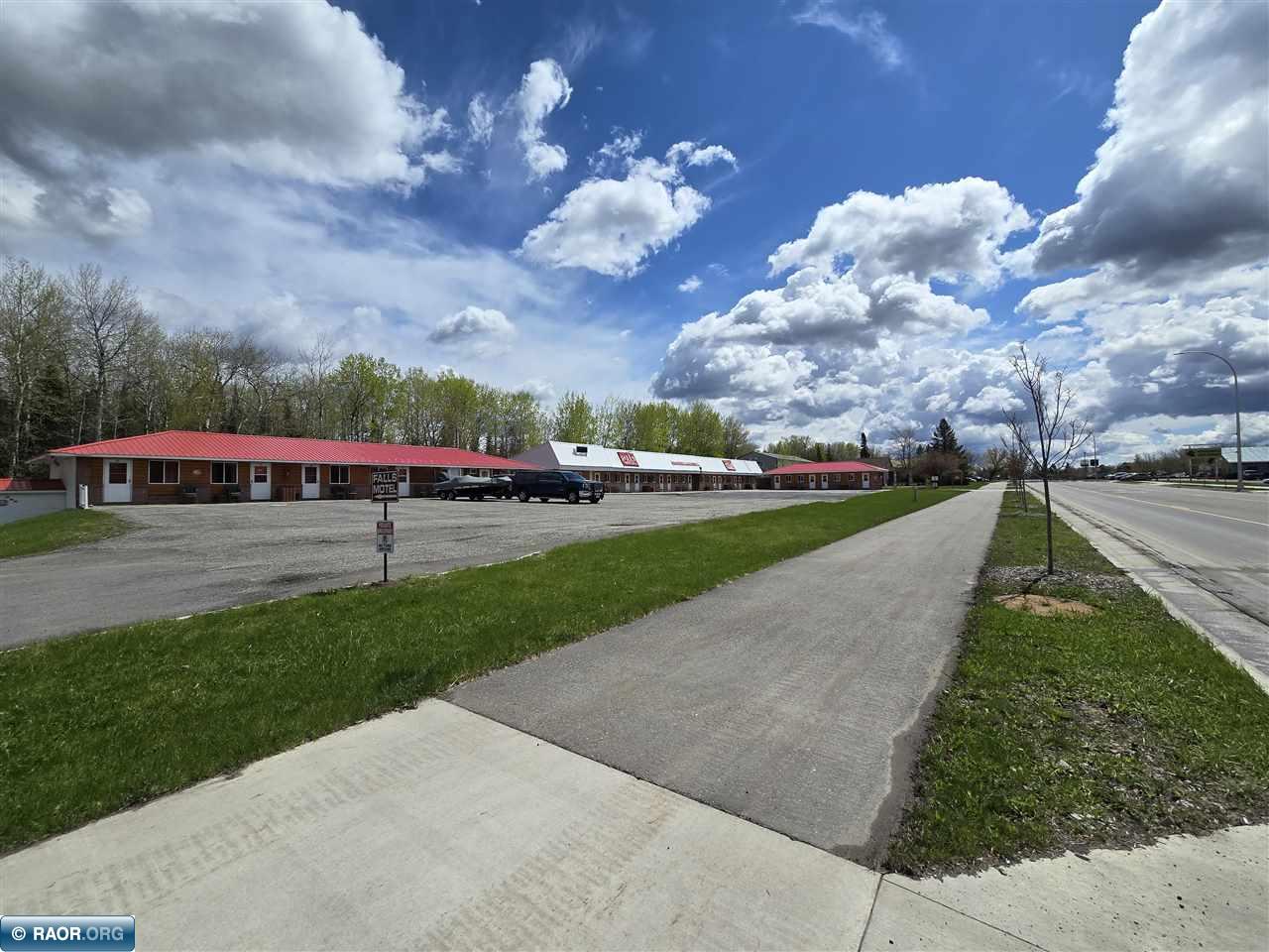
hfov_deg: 106.2
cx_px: 634
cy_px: 476
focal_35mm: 13
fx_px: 477
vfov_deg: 89.9
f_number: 2.2
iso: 50
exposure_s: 1/5638
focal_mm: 2.2
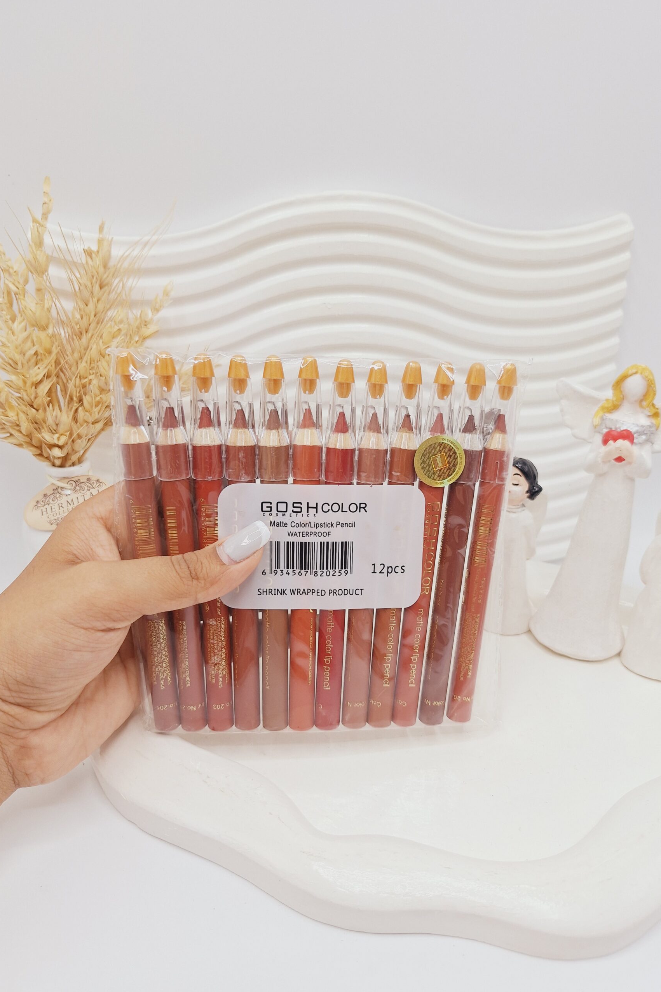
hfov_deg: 53.1
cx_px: 353
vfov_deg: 73.7
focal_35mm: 24
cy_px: 495
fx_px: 661
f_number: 1.8
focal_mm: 5.54
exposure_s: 1/433
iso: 40
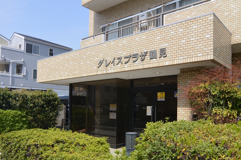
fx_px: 187
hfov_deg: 65.5
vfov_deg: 45.9
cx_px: 113
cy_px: 101
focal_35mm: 28
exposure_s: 1/250
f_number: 8
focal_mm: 12
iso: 100
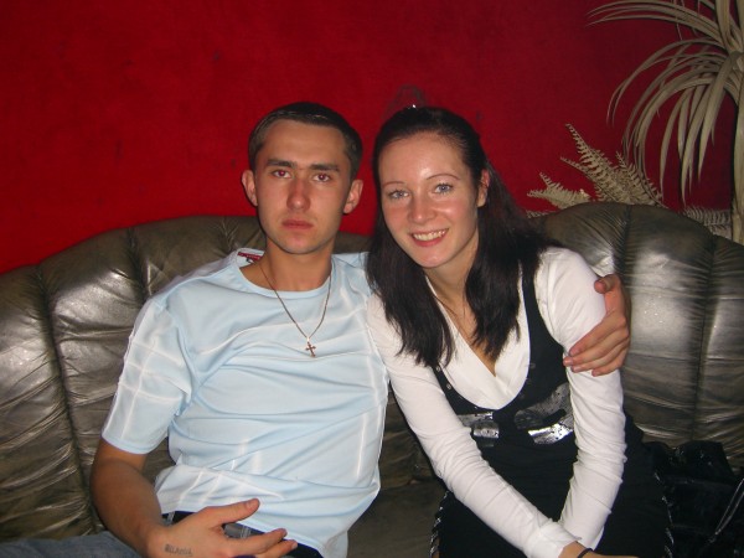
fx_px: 817
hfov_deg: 49.0
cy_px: 279
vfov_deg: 37.7
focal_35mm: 38
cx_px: 372
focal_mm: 7.9
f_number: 2.8
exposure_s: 1/60
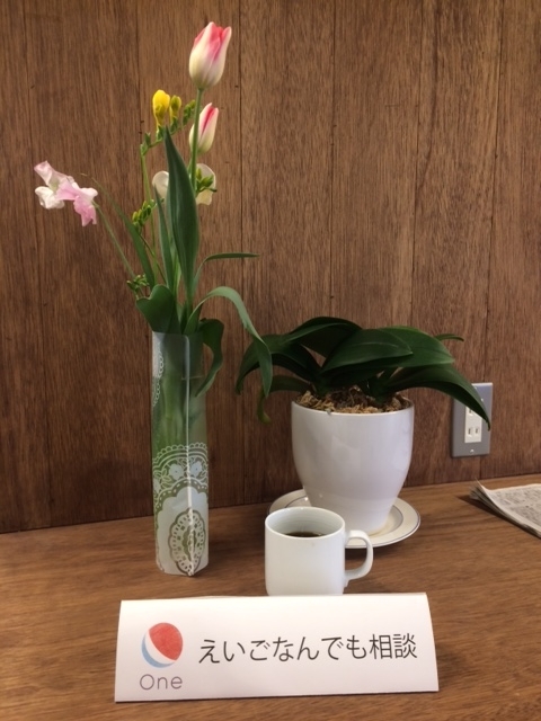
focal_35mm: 29
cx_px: 270
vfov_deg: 61.7
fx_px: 604
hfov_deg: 48.2
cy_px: 360
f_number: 2.2
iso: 50
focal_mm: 4.15
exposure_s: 1/30
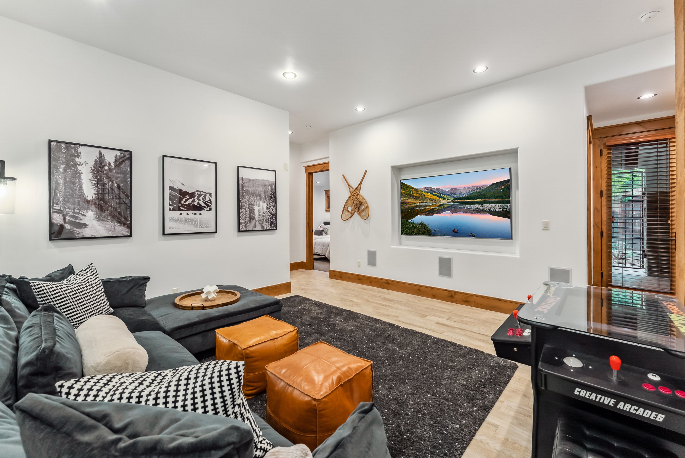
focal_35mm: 14
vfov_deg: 81.3
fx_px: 267
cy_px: 229
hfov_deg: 104.2
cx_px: 342
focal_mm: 14
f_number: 8
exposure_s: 1/13
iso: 800
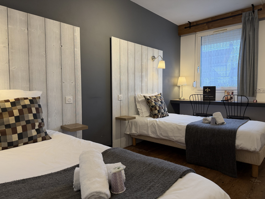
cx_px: 132
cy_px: 100
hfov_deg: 71.6
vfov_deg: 56.8
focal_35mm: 24
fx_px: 184
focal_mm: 6.76
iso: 200
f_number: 1.78
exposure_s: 1/94
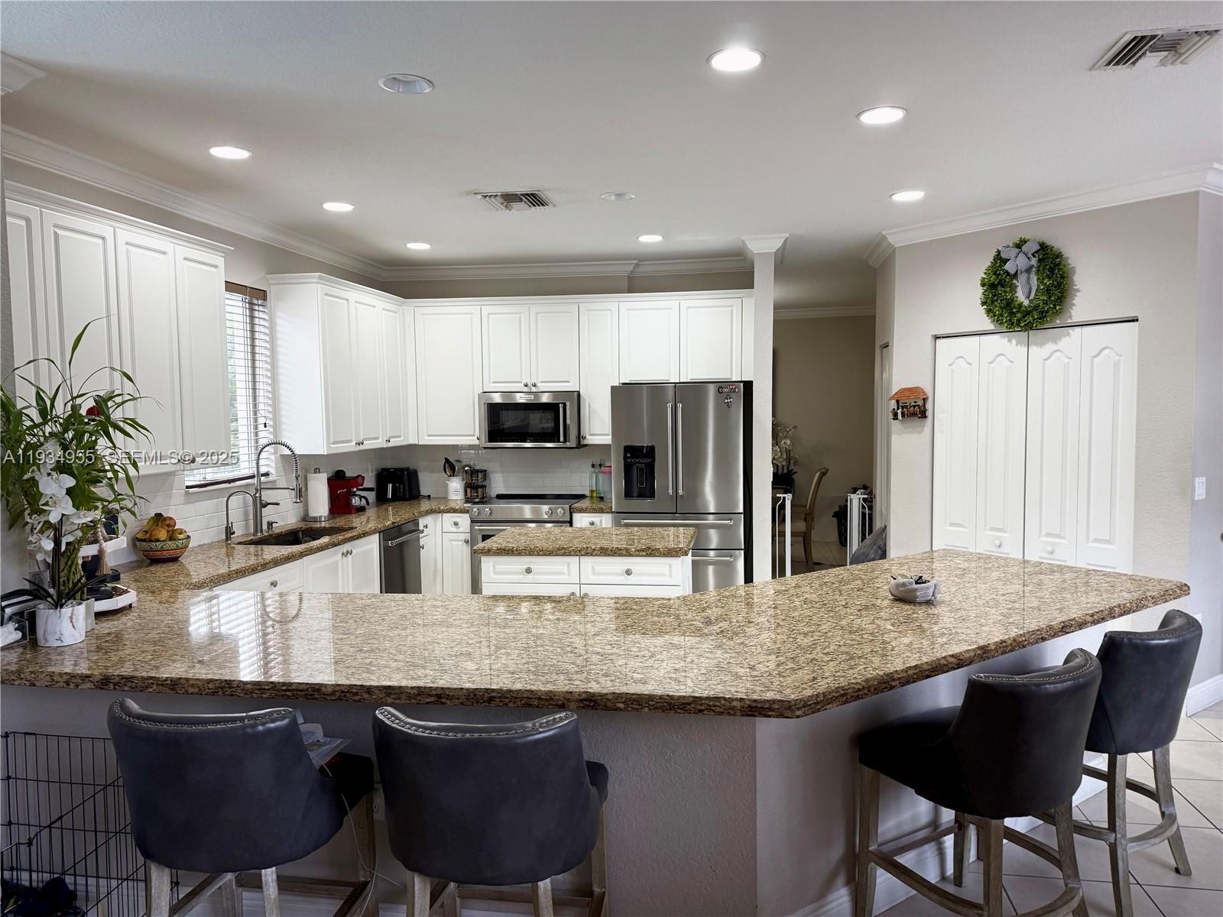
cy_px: 458
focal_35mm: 24
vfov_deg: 56.8
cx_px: 612
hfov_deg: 71.6
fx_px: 848
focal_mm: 6.76
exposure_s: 1/60
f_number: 1.78
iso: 100
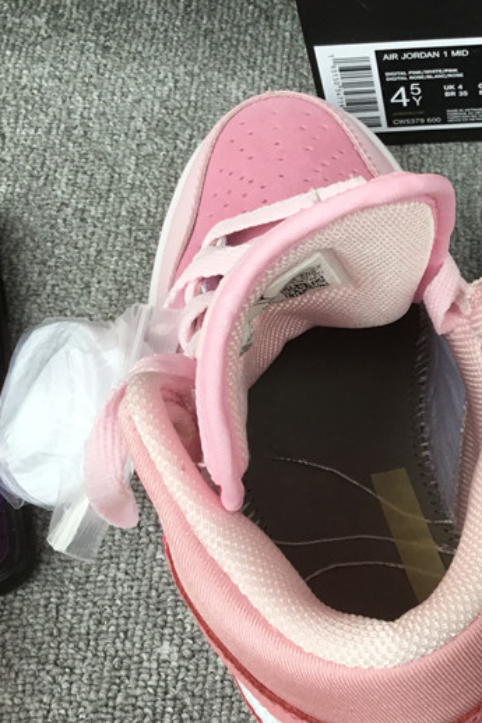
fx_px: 1125
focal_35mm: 56
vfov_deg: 35.6
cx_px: 583
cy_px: 392
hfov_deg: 22.3
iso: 40
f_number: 2.4
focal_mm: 3.3
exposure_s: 1/100
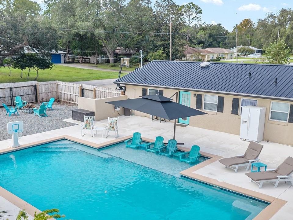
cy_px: 126
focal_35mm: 40
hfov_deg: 46.7
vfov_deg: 35.9
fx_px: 339
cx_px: 127
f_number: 1.8
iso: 180
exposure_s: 1/3200
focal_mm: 8.67
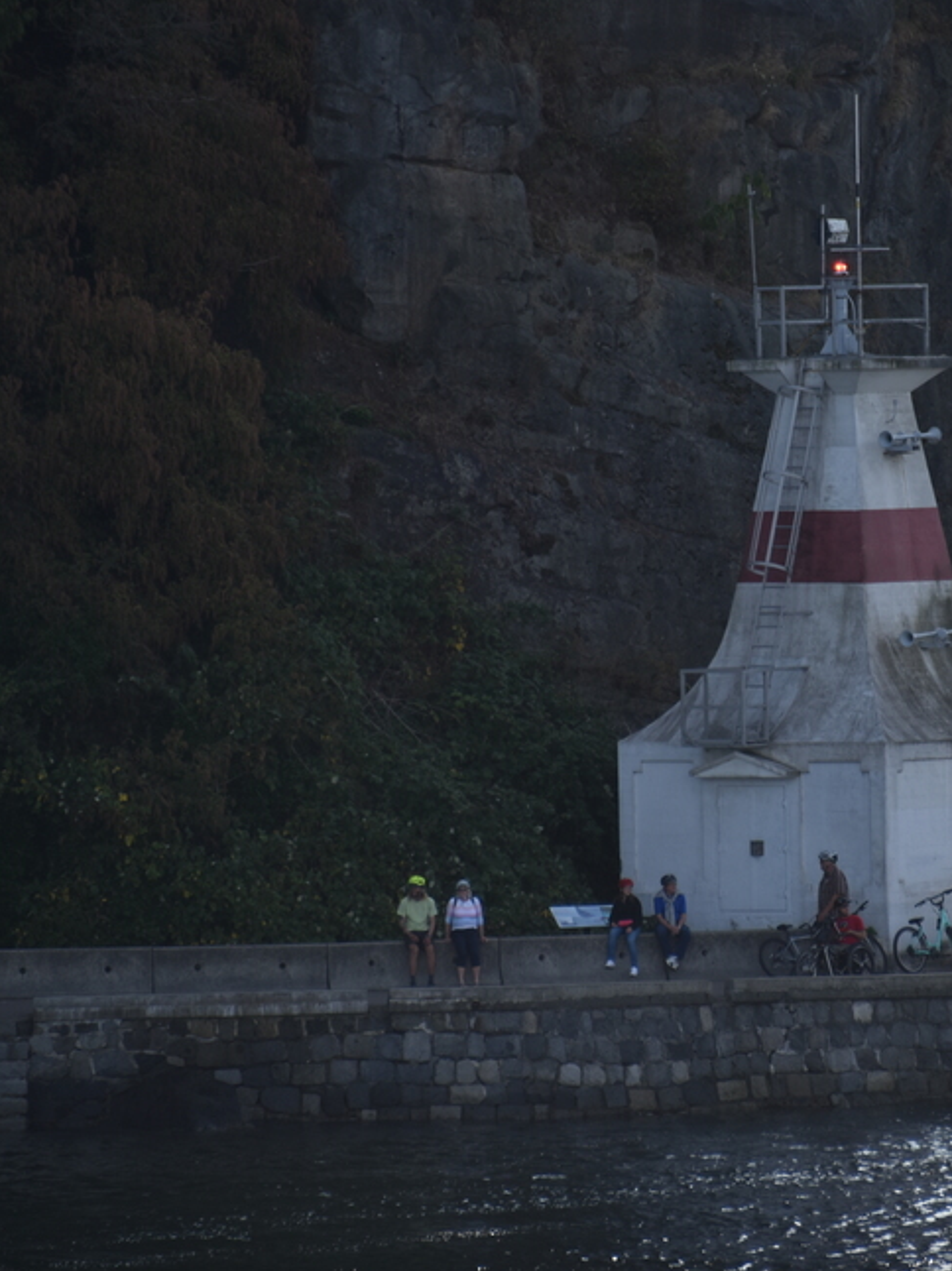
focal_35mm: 572
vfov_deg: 3.5
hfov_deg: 2.6
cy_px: 484
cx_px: 730
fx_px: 20989
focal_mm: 300
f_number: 7.1
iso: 100
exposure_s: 1/640
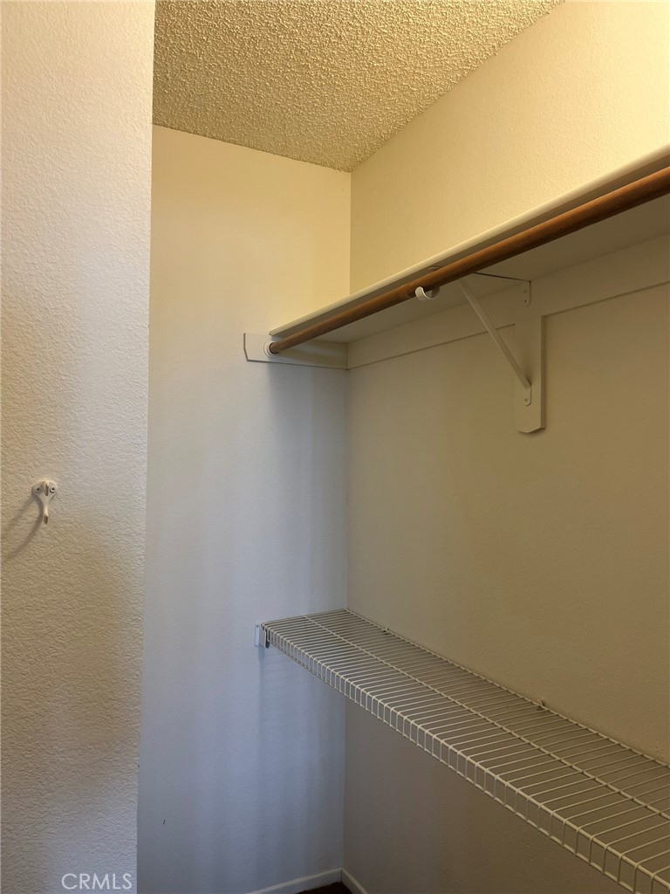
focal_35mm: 26
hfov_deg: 53.1
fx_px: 671
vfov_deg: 67.3
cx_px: 335
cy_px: 447
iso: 100
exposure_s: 1/120
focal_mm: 5.1
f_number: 1.6
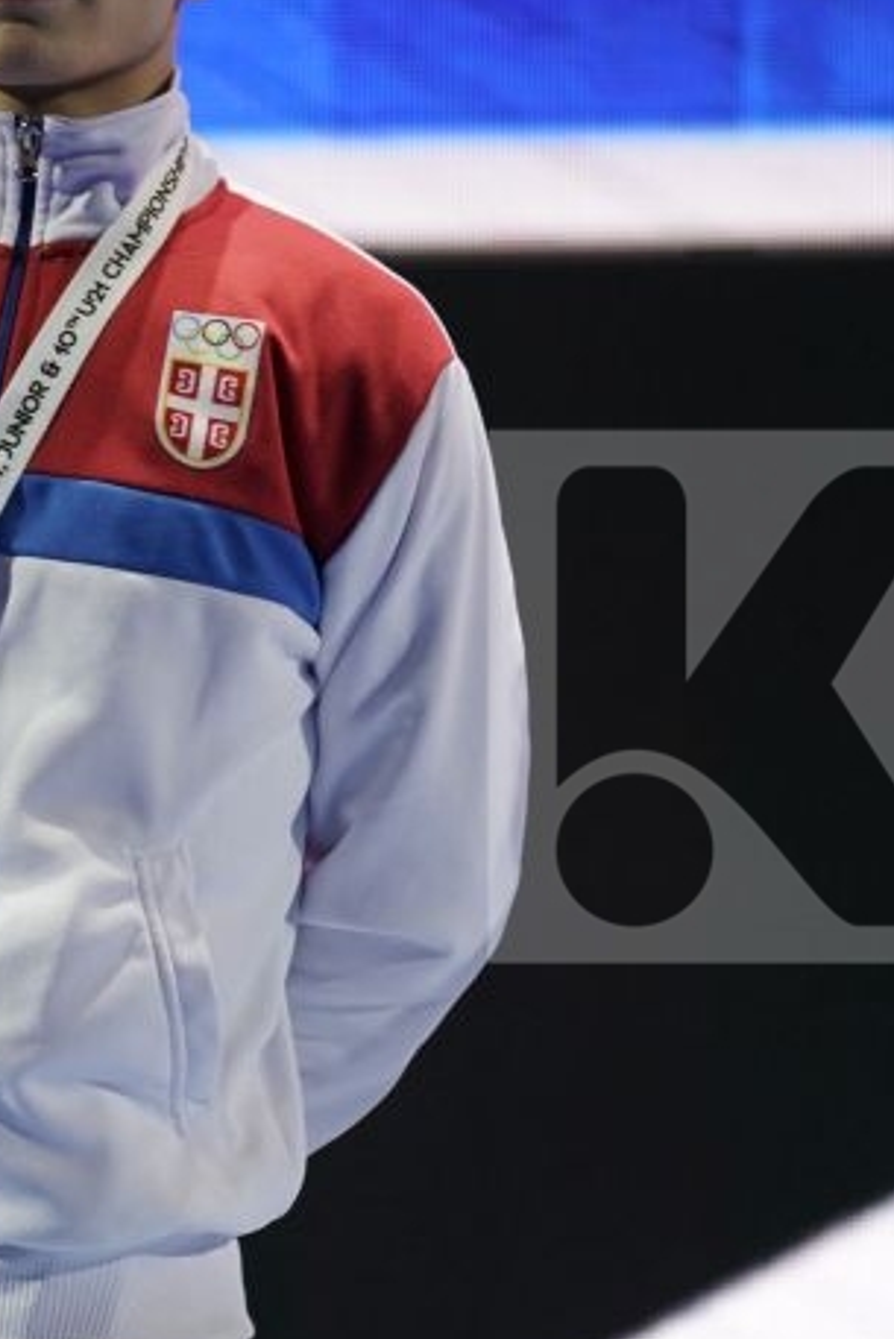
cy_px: 697
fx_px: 19540
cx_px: -232
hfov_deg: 2.6
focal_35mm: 525
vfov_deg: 3.9
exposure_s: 1/250
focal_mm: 200
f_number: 2.8
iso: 400
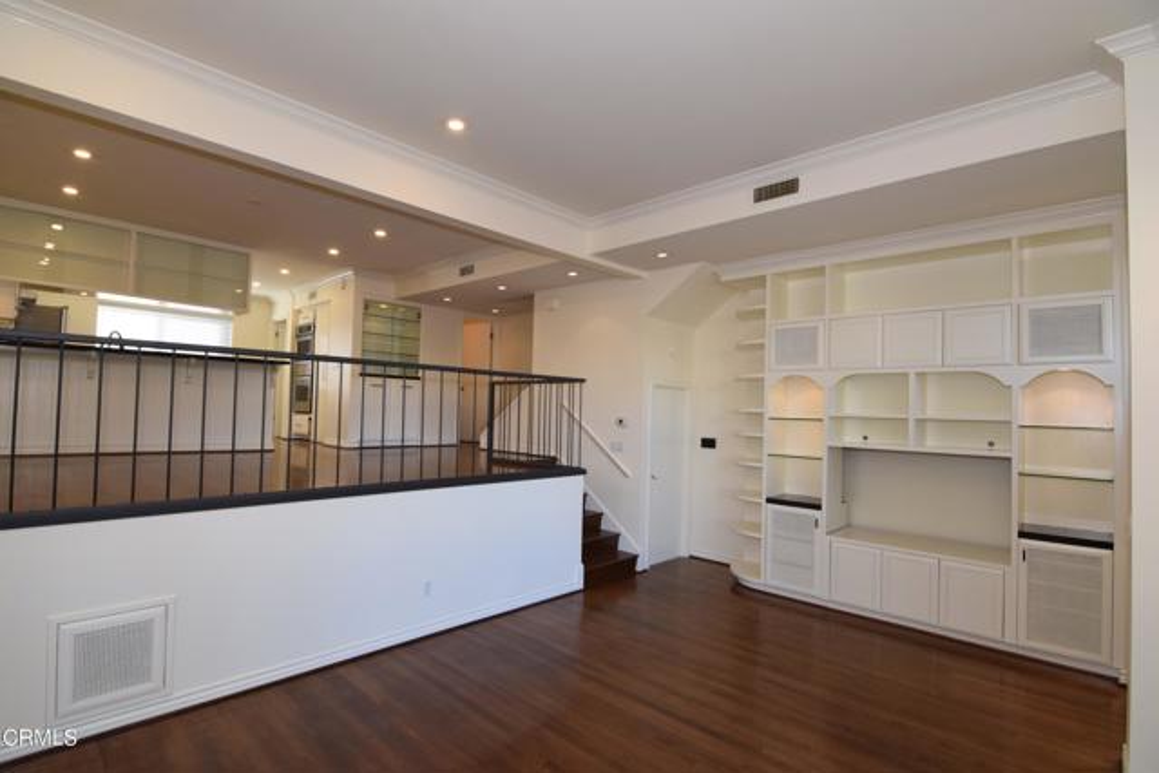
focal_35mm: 16
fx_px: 531
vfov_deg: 72.1
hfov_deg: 95.0
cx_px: 580
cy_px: 386
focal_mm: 11
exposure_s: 1/125
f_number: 5.6
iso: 720
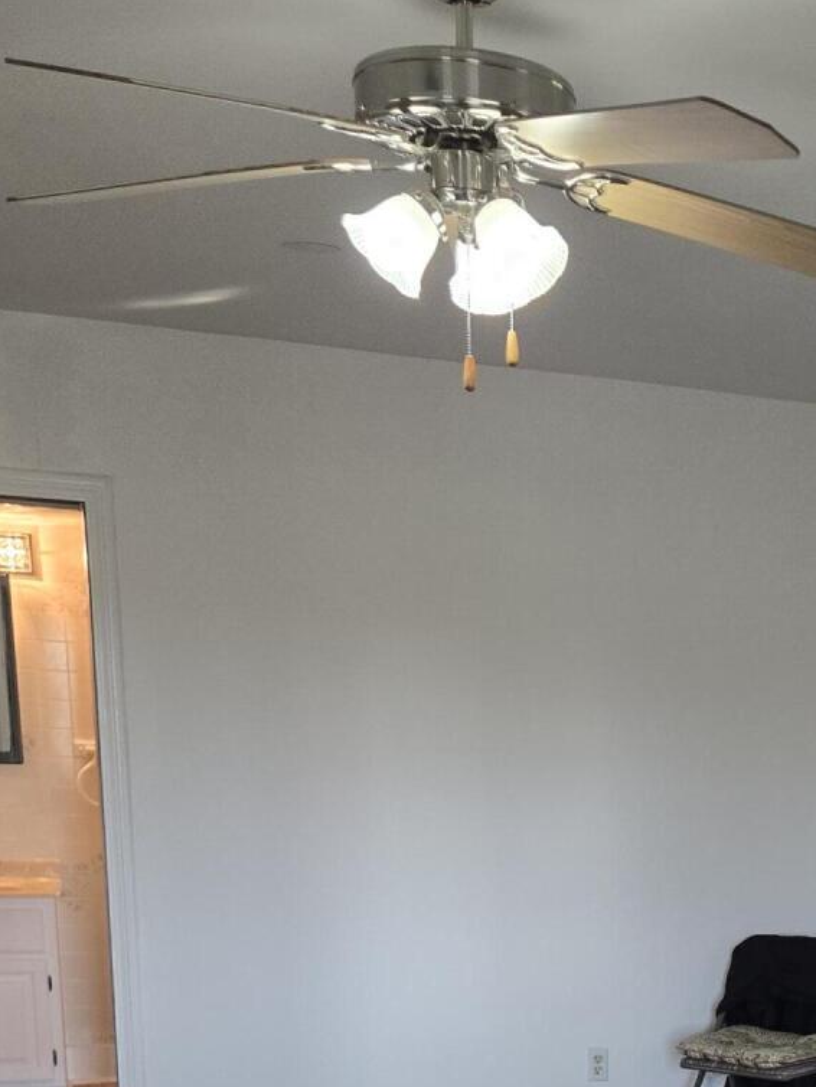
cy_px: 1159
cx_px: 917
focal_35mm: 61
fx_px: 1916
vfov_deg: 29.0
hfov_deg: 22.6
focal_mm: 5.4
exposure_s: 1/120
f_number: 1.8
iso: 125
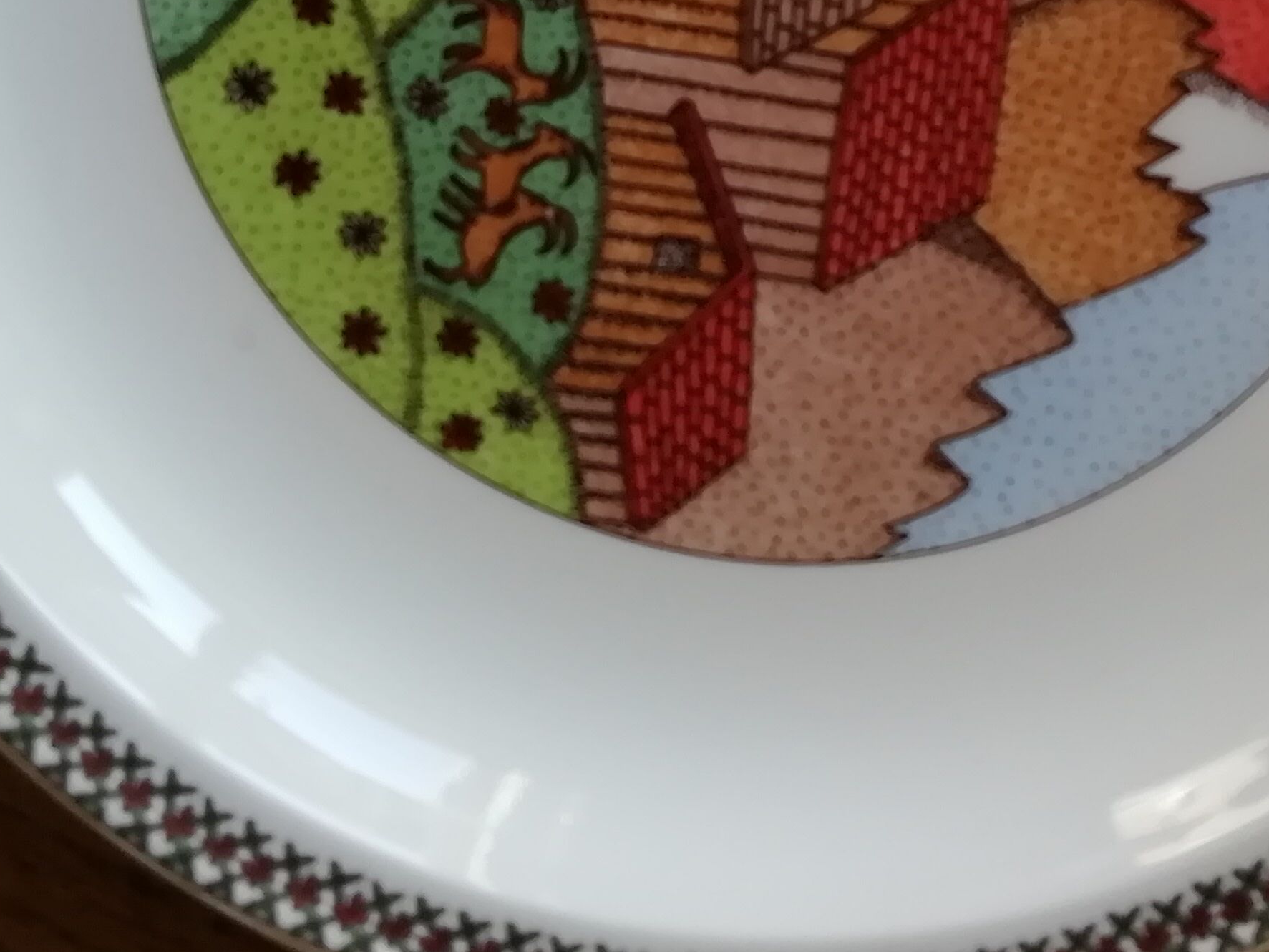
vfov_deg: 22.7
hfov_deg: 31.4
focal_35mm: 61
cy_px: -94
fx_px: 2236
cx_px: 872
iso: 80
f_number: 2.2
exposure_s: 1/100
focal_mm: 3.21
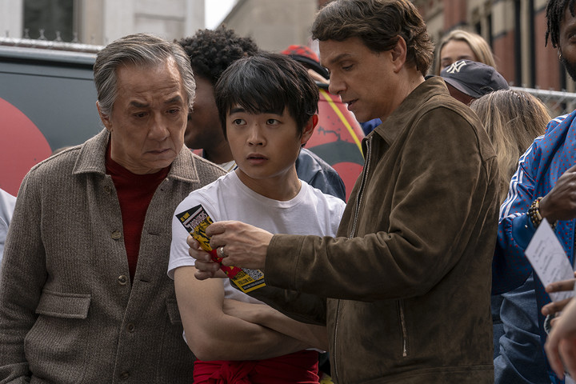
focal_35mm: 113
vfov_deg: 12.1
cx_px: 288
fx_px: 1808
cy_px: 192
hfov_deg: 18.1
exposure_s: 1/160
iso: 800
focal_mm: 113
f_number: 8
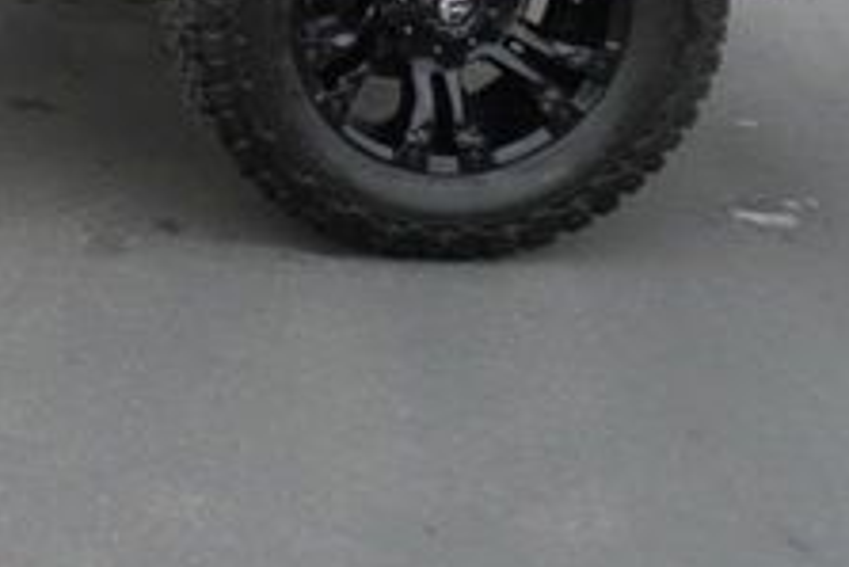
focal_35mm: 110
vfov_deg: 11.8
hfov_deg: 15.8
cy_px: -339
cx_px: -674
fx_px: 2596
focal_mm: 16
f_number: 4
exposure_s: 1/60
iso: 400
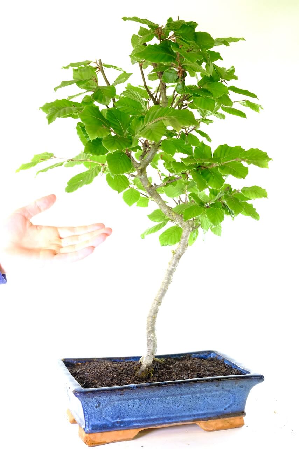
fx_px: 697
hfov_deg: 24.2
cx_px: 150
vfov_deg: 35.6
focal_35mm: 56
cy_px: 224
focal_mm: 37.6
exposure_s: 1/30
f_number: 9
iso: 3200
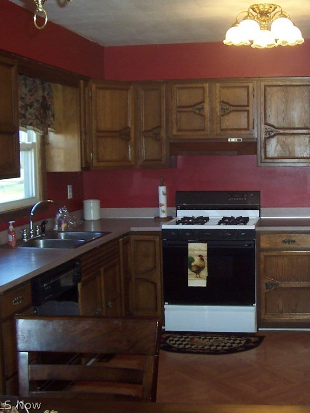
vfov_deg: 38.2
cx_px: 264
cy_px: 205
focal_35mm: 50
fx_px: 597
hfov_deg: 28.2
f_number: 2.8
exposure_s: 1/60
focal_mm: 5.6
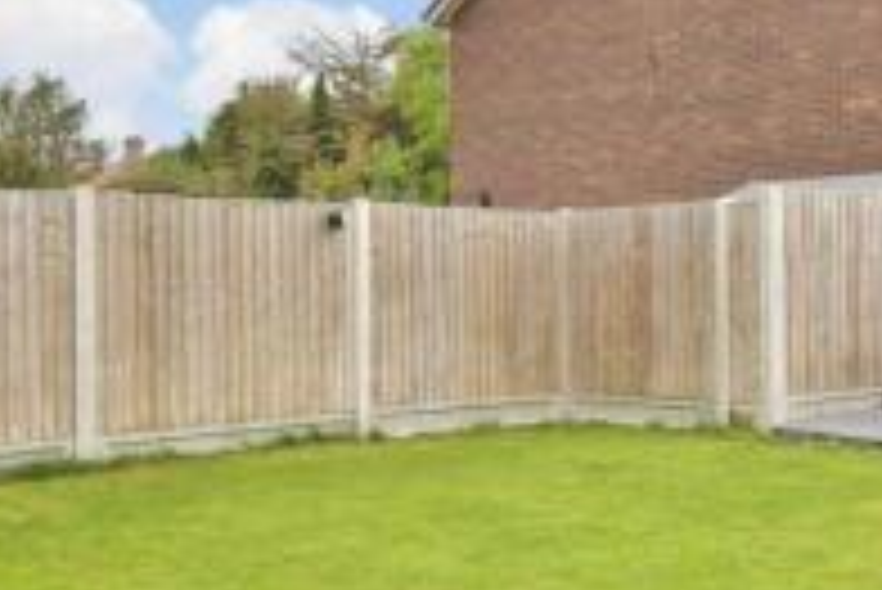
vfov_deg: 26.5
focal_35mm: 51
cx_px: 814
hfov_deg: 36.2
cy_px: 272
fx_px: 1250
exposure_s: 1/100
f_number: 8
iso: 200
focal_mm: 14
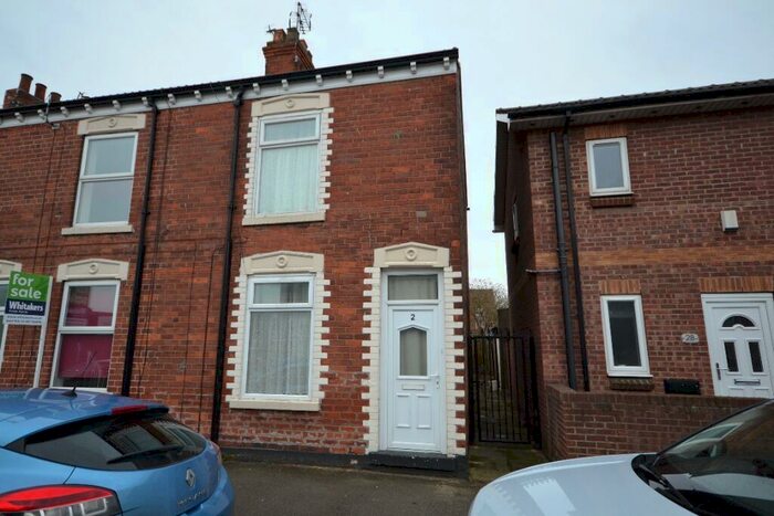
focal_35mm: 20
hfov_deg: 85.4
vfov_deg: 63.2
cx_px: 387
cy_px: 258
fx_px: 419
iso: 180
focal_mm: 13
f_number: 5.6
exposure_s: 1/125
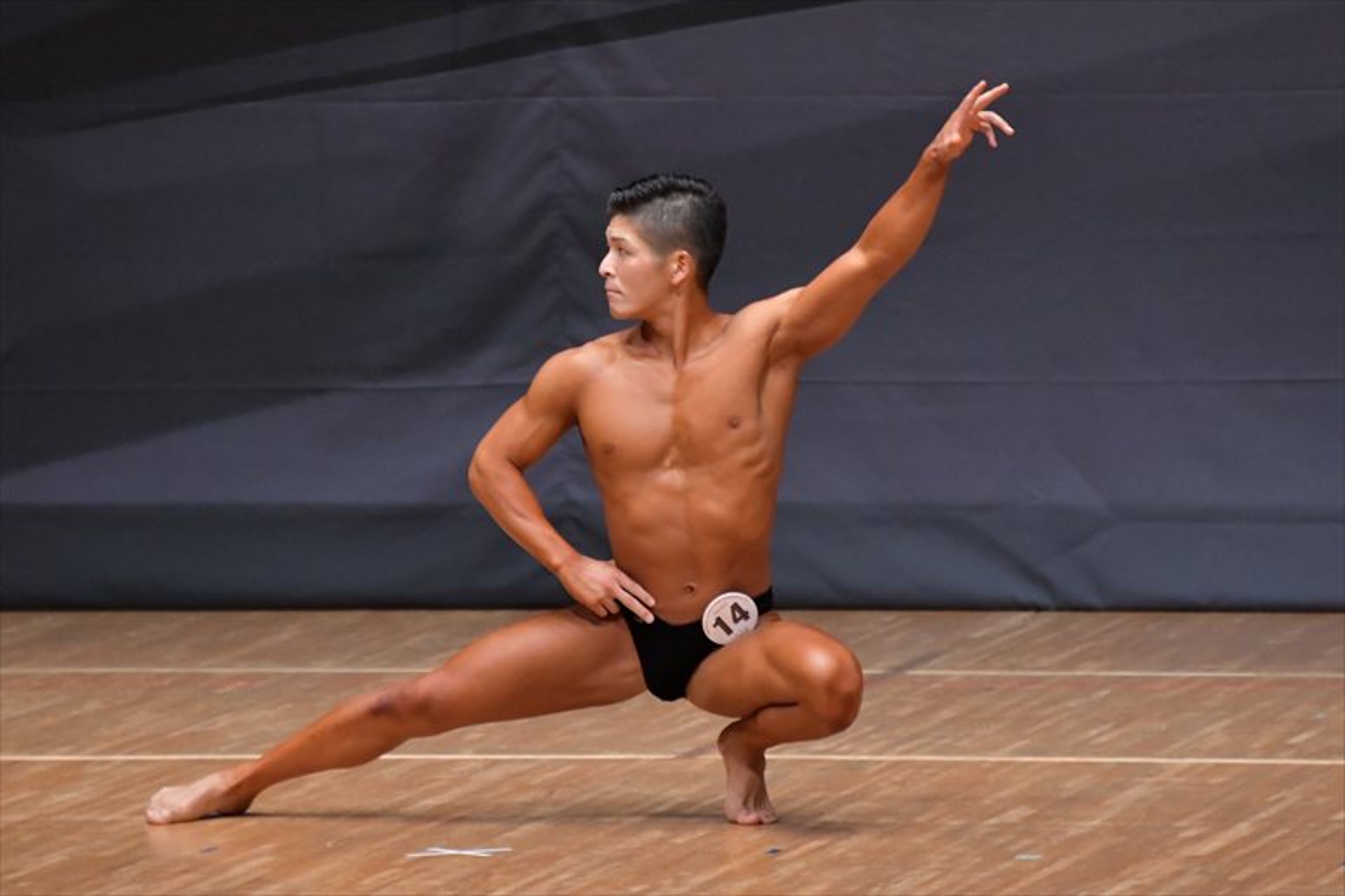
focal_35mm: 375
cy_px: 448
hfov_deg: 5.5
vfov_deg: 3.7
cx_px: 672
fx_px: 14004
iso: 6400
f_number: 5.6
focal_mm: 250
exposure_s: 1/400
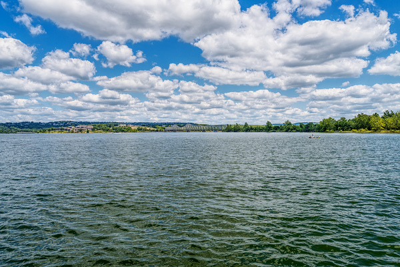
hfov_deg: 73.7
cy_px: 134
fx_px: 267
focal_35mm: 24
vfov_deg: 53.1
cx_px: 200
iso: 100
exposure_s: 1/320
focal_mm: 24
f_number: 10
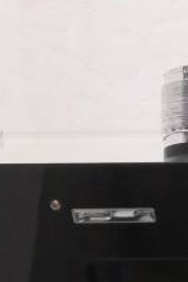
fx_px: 1073
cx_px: 335
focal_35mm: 137
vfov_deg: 12.7
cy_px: 598
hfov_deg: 9.5
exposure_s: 1/50
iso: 500
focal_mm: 3.95
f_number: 1.8
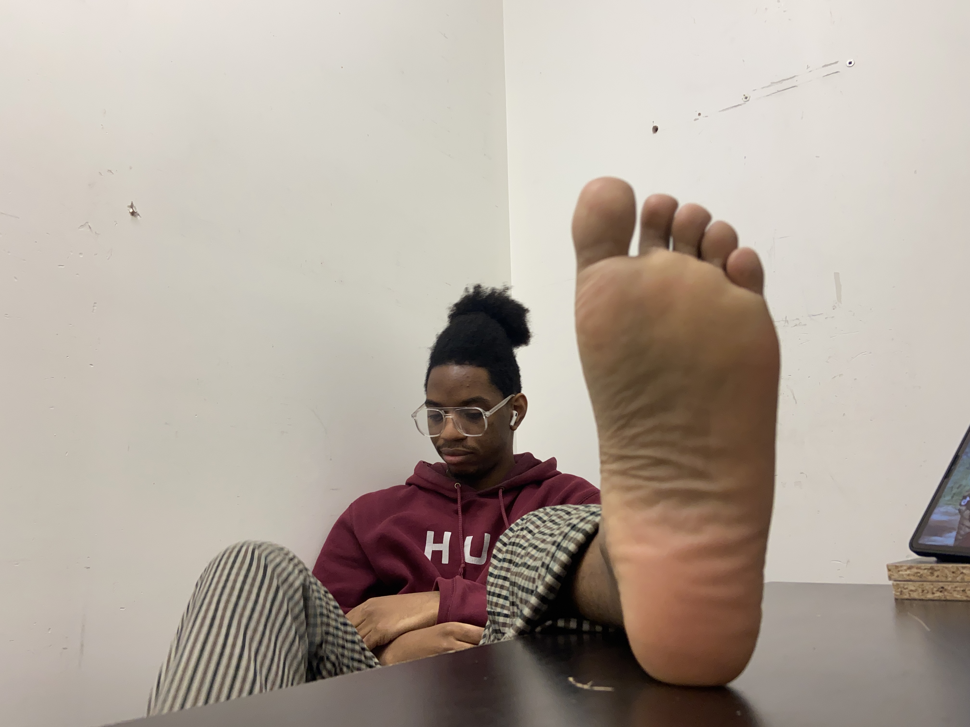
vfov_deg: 53.1
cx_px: 485
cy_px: 364
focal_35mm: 26
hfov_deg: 67.3
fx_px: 729
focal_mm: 4.25
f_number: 1.8
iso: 100
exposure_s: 1/60
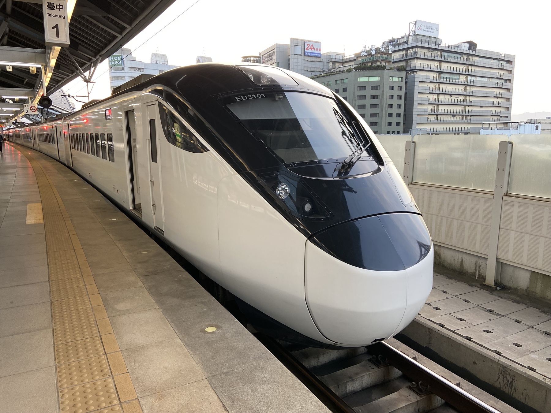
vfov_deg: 53.1
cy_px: 206
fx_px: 414
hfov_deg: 67.3
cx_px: 276
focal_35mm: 26
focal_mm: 4.25
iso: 64
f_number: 1.8
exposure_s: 1/120
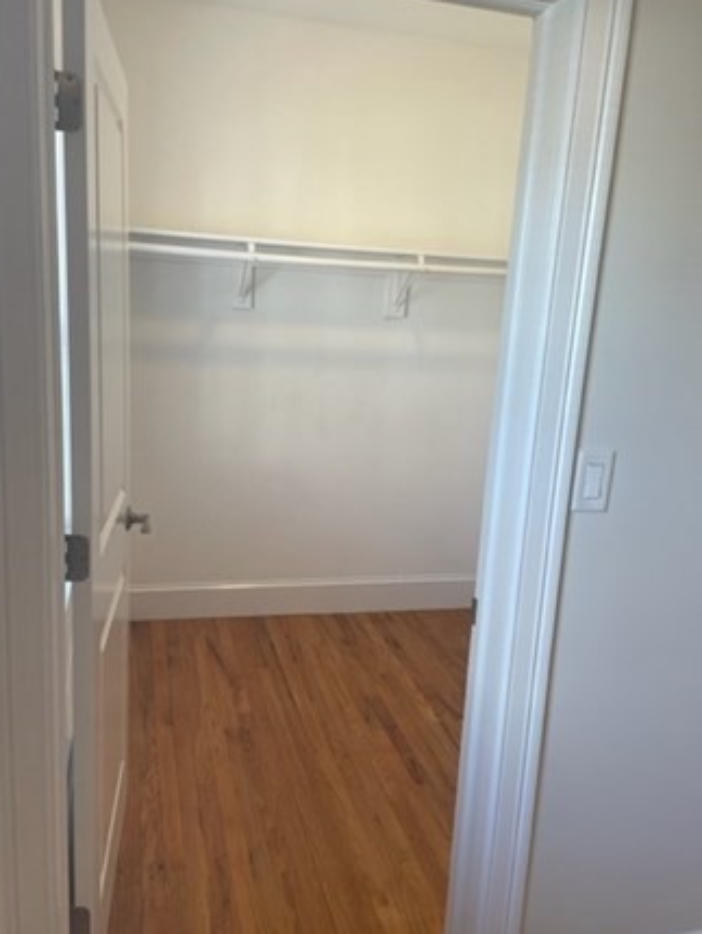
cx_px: 328
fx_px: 783
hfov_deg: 48.2
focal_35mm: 29
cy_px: 465
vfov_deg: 61.6
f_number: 1.6
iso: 64
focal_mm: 4.2
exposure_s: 1/120
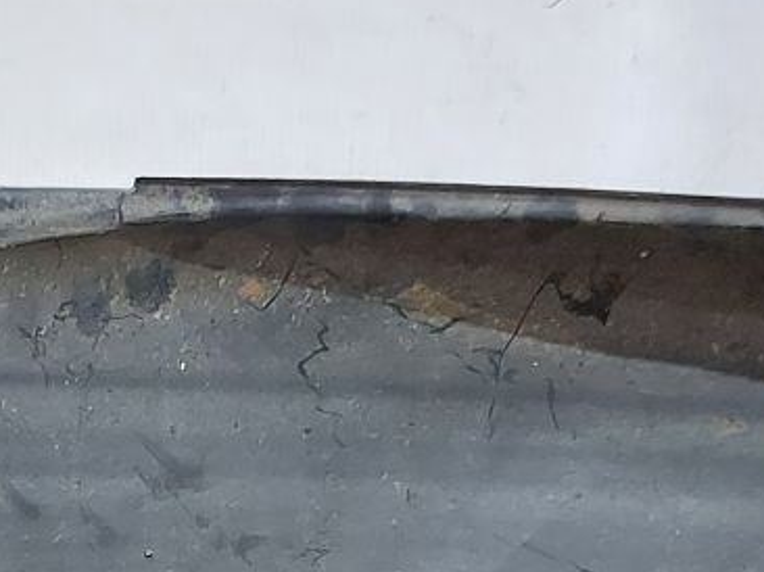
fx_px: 2007
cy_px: 726
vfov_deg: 15.5
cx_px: 3
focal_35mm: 91
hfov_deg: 20.9
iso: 250
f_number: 1.8
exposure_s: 1/33
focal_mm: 5.23
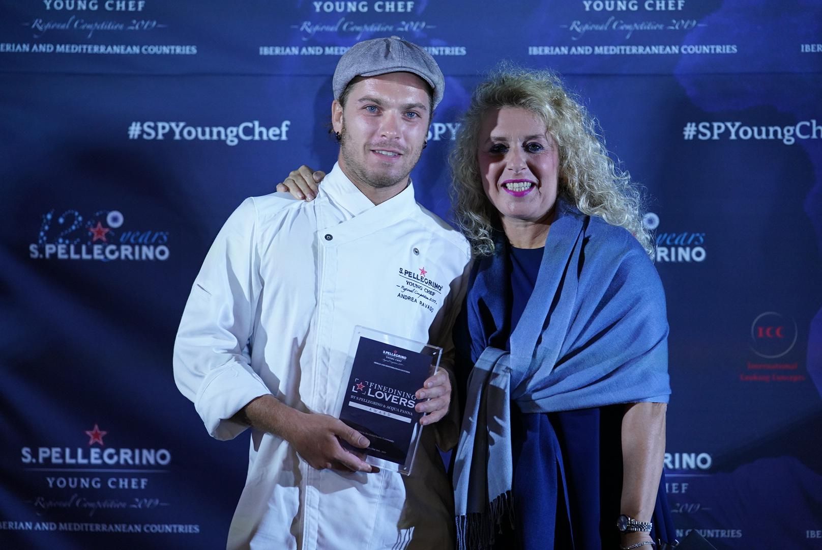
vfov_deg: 11.5
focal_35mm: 119
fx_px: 2719
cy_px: 275
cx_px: 411
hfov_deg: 17.2
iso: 3200
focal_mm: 119
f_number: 3.5
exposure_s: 1/320
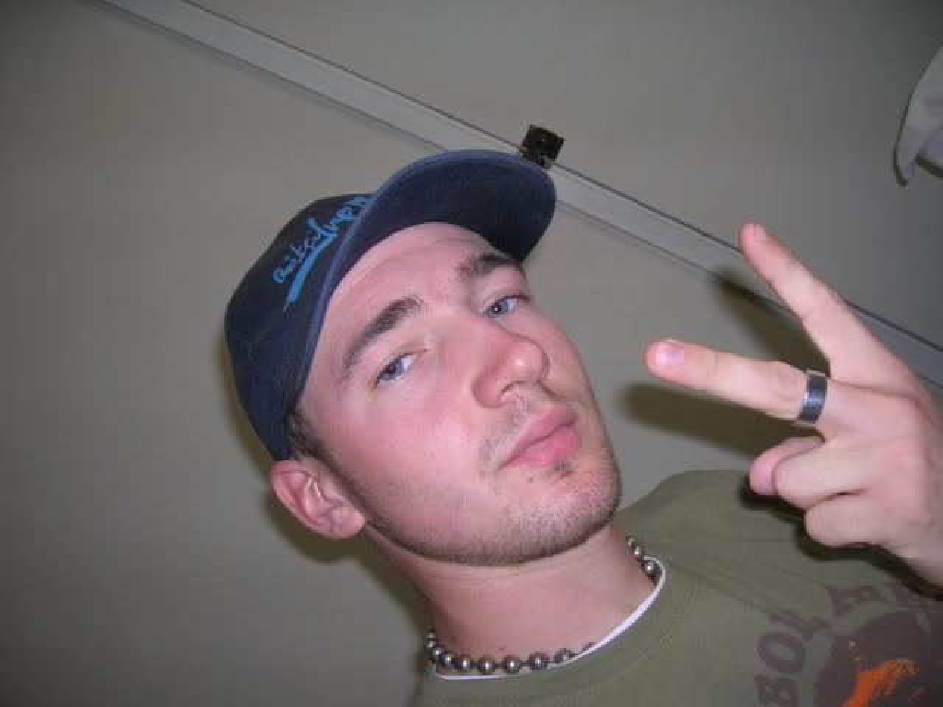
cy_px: 354
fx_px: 926
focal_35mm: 34
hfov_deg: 54.0
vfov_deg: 41.8
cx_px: 472
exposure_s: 1/60.1
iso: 50
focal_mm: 5.7
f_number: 2.9
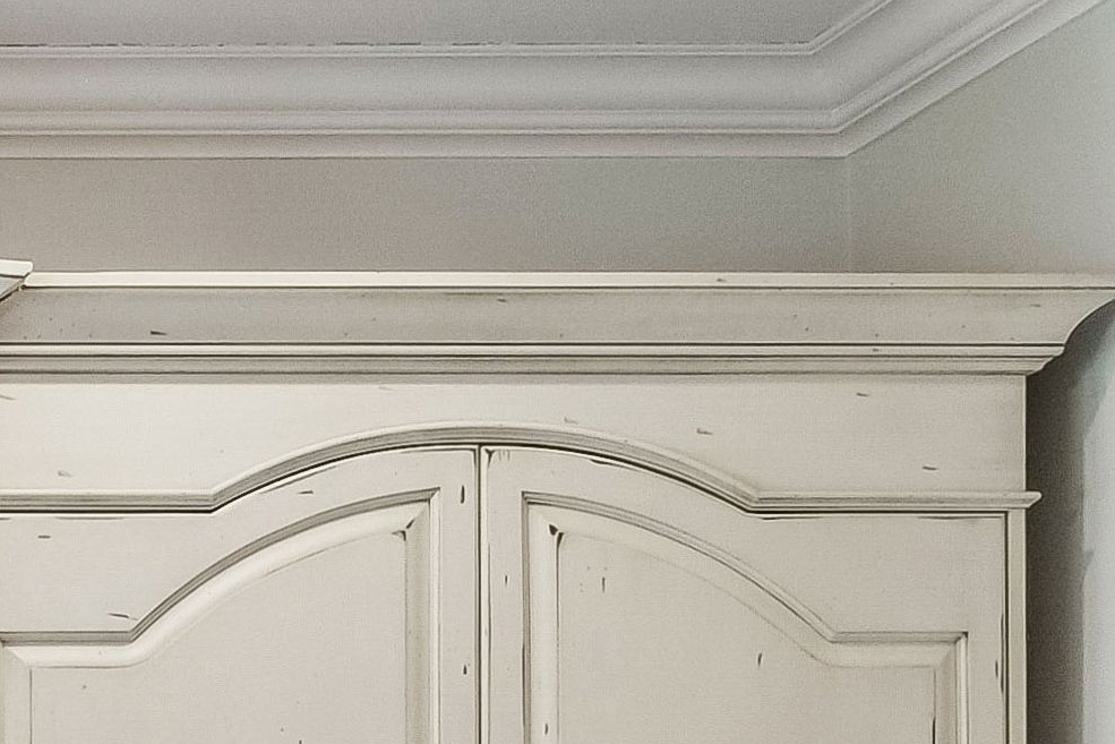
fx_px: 3159
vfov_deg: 12.7
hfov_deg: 16.6
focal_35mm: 102
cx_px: -898
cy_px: 1158
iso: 640
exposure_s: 1/20
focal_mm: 8.6
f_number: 8
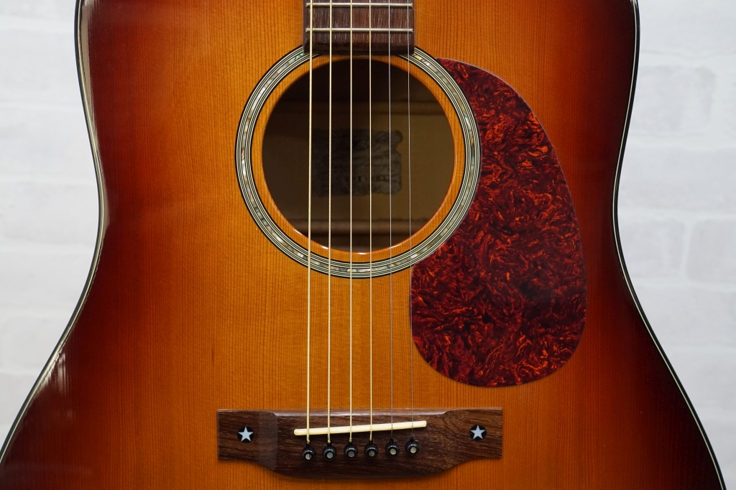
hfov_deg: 53.1
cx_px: 368
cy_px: 245
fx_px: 736
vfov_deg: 36.8
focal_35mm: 36
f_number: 4
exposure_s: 1/160
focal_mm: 24
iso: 1000
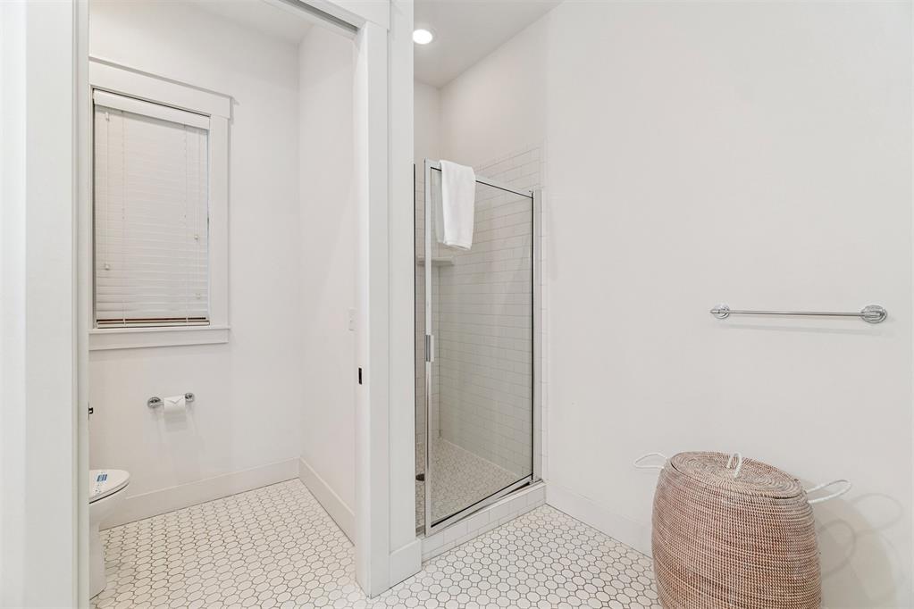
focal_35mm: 15
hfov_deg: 100.4
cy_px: 304
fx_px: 381
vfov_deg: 77.3
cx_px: 457
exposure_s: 1/30
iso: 200
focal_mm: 10
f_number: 6.3
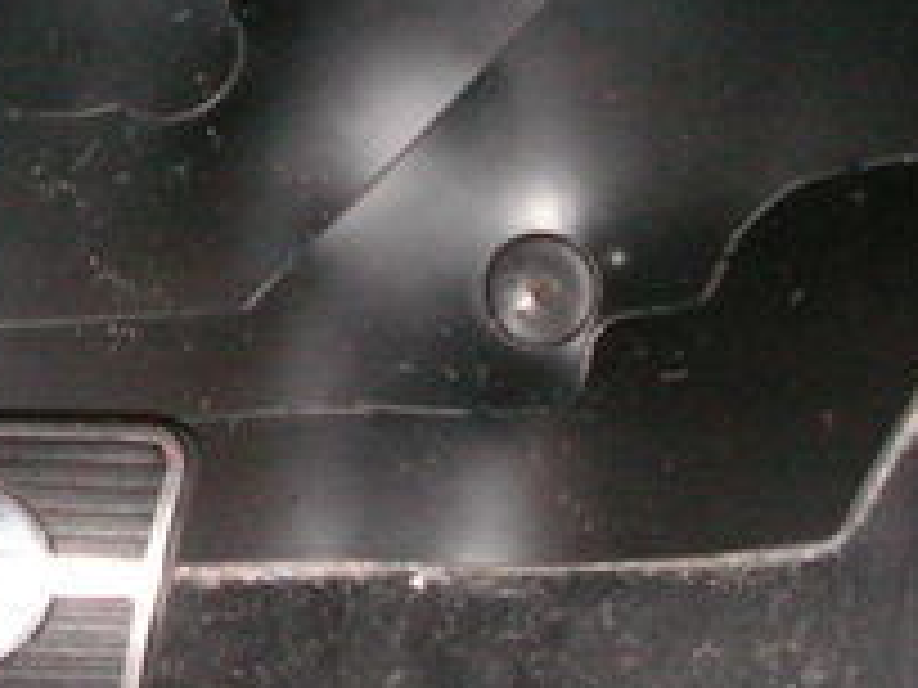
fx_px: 3156
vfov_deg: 12.4
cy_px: 207
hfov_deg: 16.0
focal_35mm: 119
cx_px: -140
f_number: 3.5
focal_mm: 6.3
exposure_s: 1/40
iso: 197
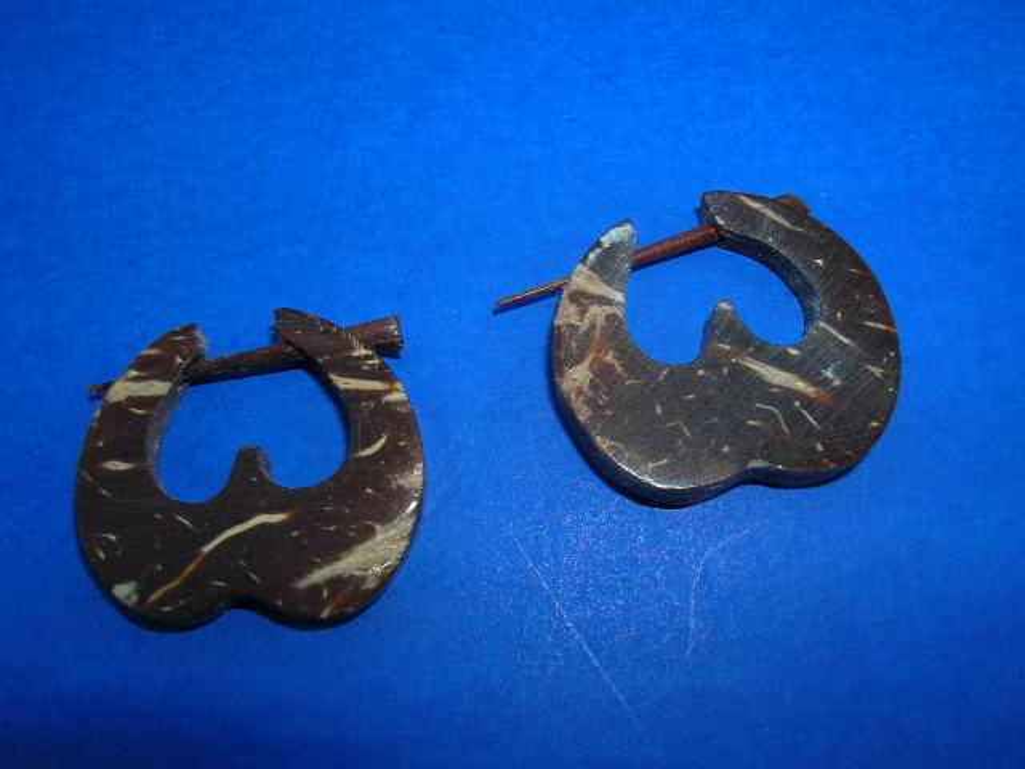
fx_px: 1036
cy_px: 384
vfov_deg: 40.7
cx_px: 512
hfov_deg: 52.6
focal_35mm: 35
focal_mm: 5.8
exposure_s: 1/60.1
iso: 50
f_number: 5.6
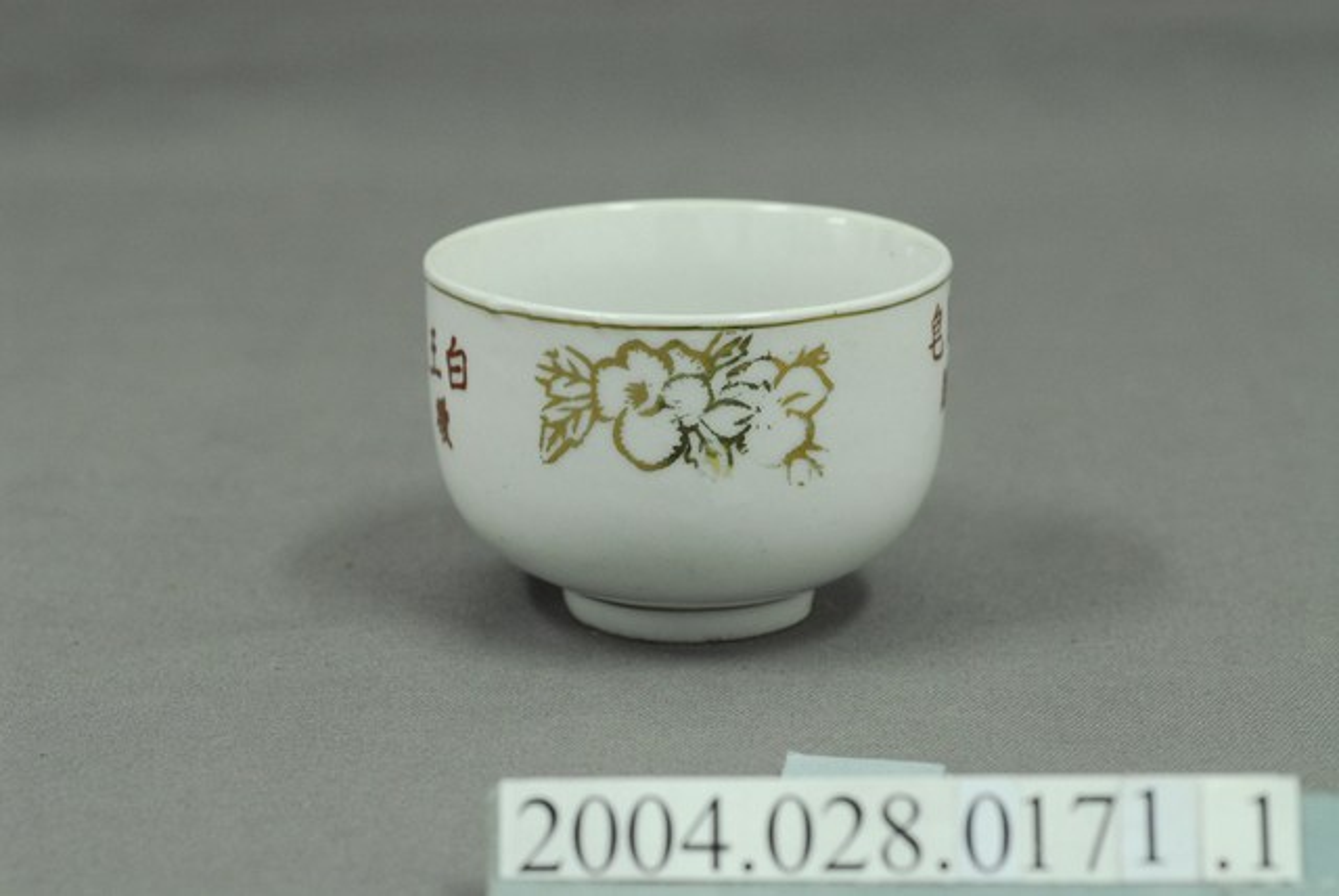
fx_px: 3350
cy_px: 448
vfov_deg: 15.2
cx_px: 670
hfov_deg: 22.6
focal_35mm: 90
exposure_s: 1/10
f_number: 8
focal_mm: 60
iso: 1000
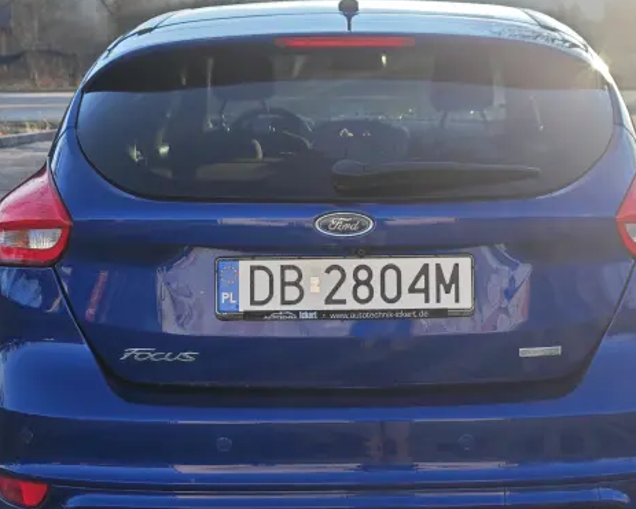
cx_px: 382
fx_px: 1168
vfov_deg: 24.6
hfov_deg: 30.4
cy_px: 270
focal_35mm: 62
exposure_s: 1/799
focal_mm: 8.72
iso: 50
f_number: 2
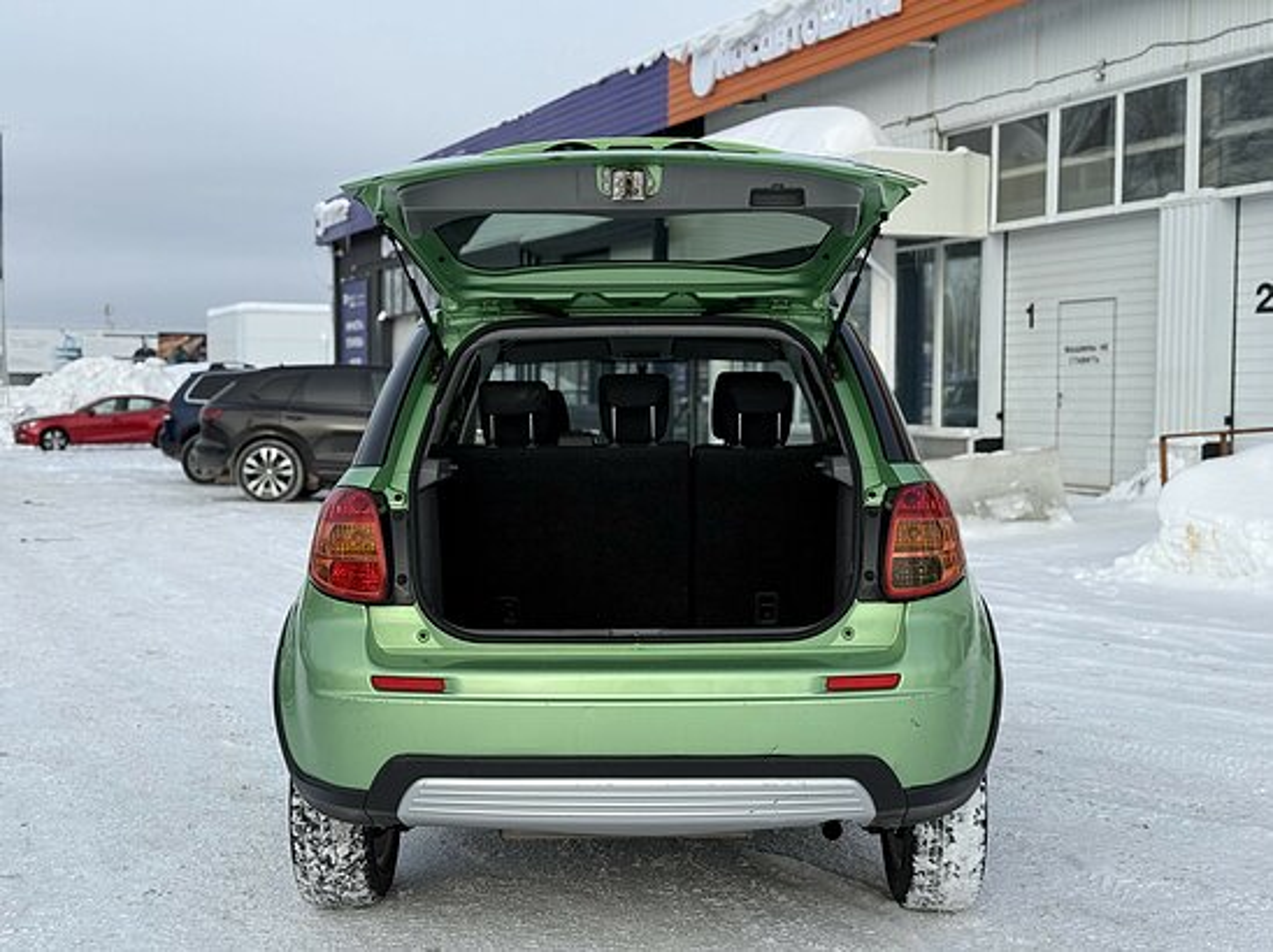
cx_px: 636
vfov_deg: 30.2
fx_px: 1764
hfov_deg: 39.7
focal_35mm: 48
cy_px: 476
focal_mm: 6.76
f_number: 1.78
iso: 64
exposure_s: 1/2494
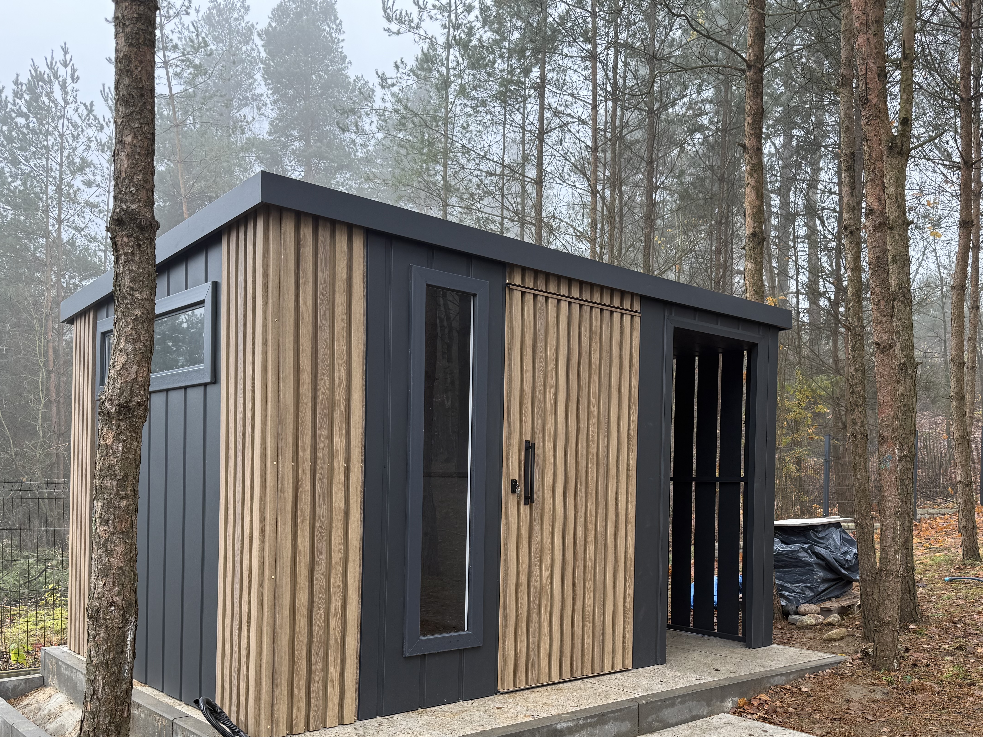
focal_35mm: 32
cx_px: 547
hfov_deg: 56.7
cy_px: 484
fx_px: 909
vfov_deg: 43.6
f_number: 1.78
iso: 64
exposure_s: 1/186
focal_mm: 6.76
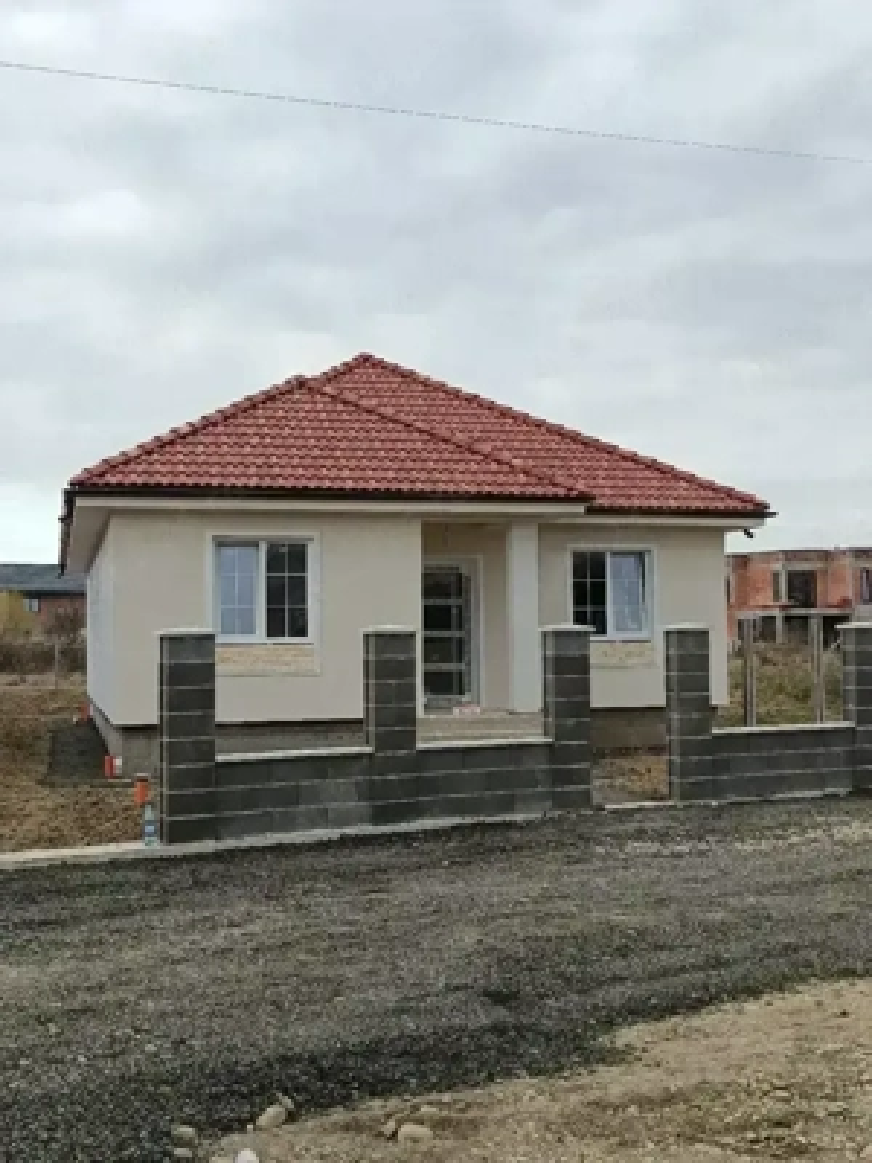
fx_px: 1444
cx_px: 436
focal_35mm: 43
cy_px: 582
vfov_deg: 43.9
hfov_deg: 33.6
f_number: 1.9
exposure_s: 1/233
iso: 100
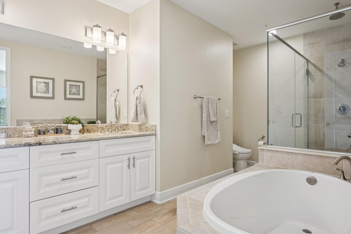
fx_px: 205
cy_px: 112
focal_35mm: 21
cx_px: 175
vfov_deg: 59.5
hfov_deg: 81.2
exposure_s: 1/50
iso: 400
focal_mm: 20
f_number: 8
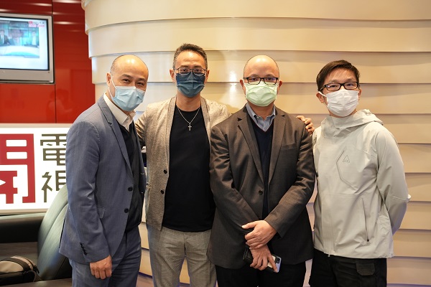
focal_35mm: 47
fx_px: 565
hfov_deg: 41.8
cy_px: 144
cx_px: 216
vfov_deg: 28.5
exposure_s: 1/50
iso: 1250
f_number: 4
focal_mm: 47.2
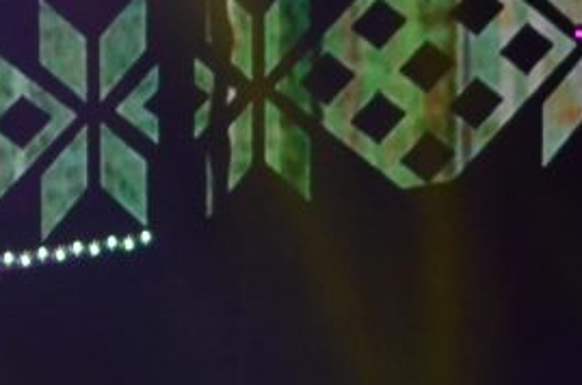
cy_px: 1283
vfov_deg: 1.4
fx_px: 15822
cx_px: 143
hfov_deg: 2.1
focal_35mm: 981
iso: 800
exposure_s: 1/100
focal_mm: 86
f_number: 4.2
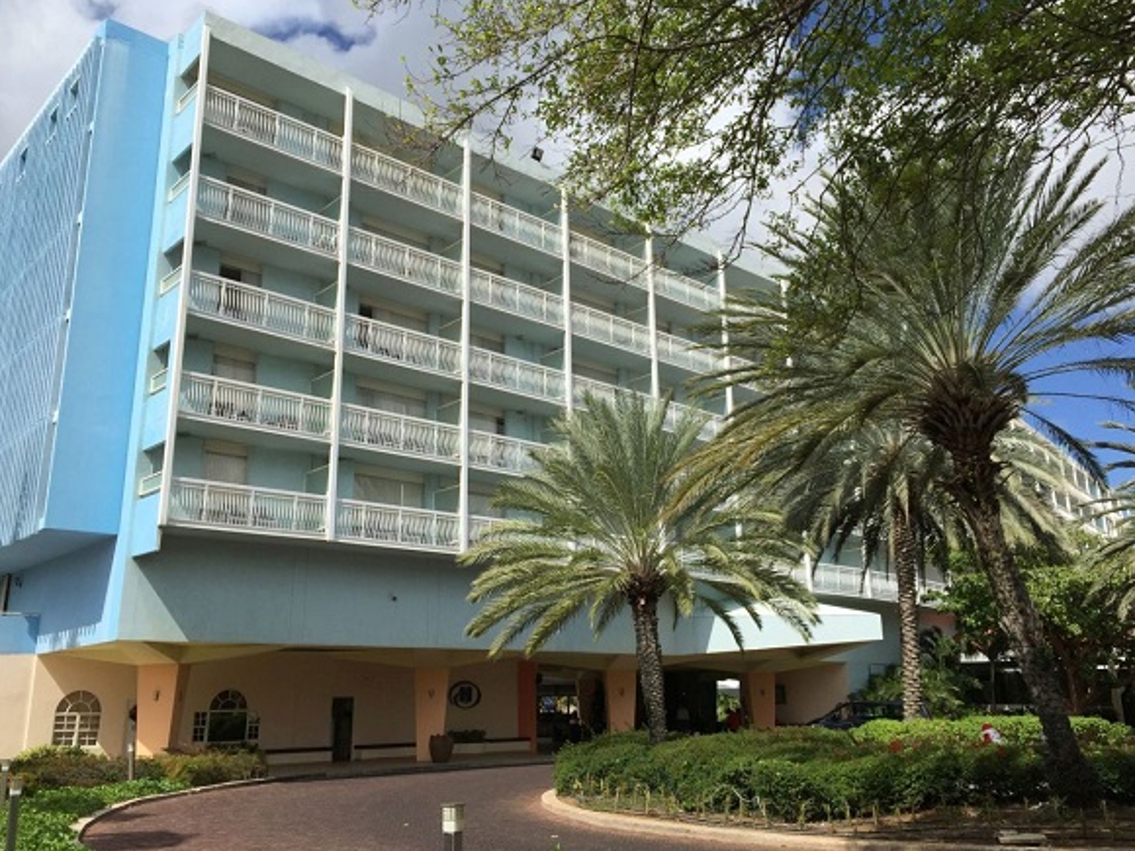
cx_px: 568
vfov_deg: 46.8
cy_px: 426
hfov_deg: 60.0
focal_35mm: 30
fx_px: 984
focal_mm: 4.15
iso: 32
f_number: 2.2
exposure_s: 1/3300
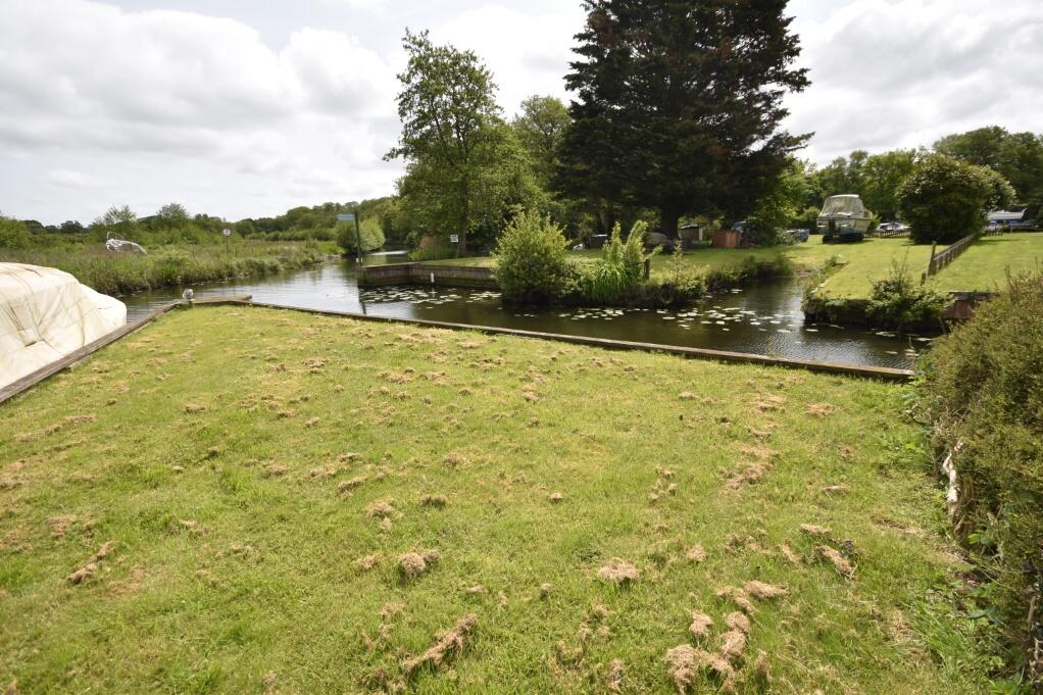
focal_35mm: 17
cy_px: 348
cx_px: 522
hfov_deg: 92.5
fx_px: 500
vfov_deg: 69.6
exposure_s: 1/200
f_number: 9
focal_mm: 11.5
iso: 100
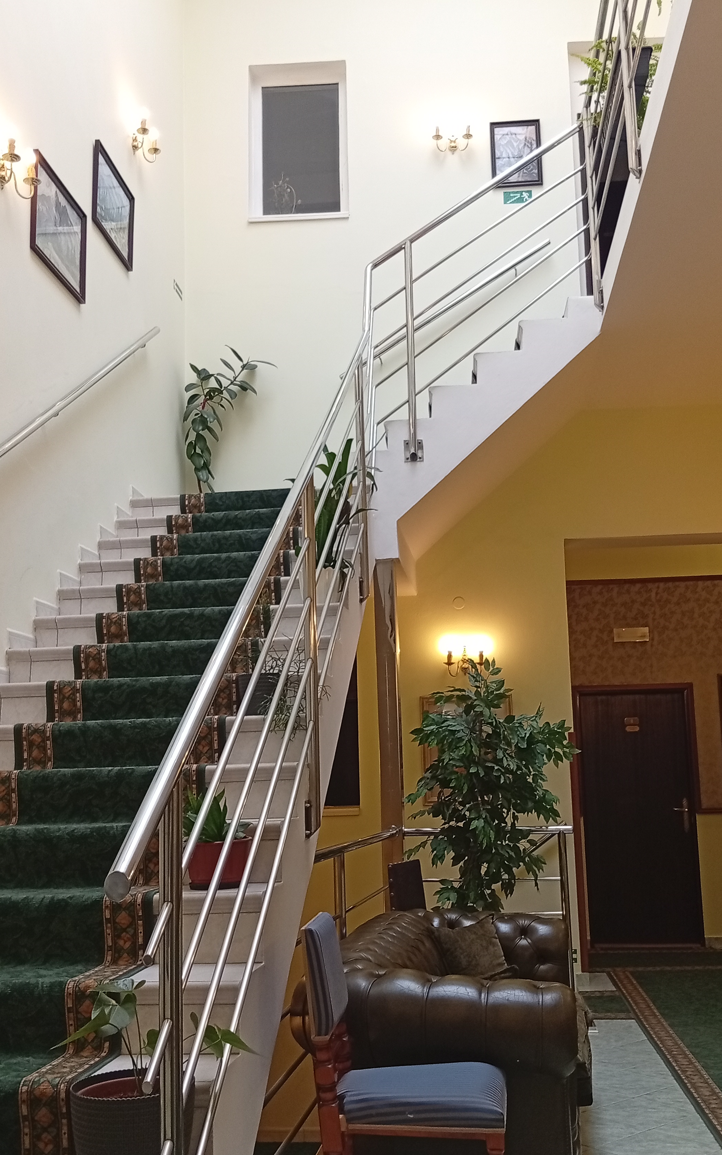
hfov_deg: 36.3
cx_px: 374
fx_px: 1102
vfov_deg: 55.3
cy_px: 620
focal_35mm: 35
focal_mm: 3.84
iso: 183
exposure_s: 1/50
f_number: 1.8
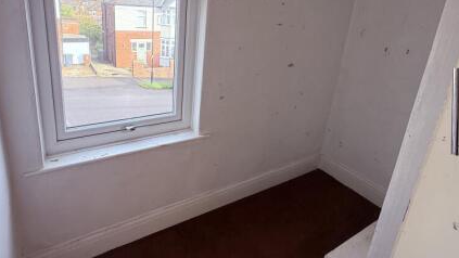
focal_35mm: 21
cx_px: 205
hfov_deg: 83.5
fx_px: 256
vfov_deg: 52.2
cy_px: 79
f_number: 2.2
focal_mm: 2.22
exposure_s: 1/163
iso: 50
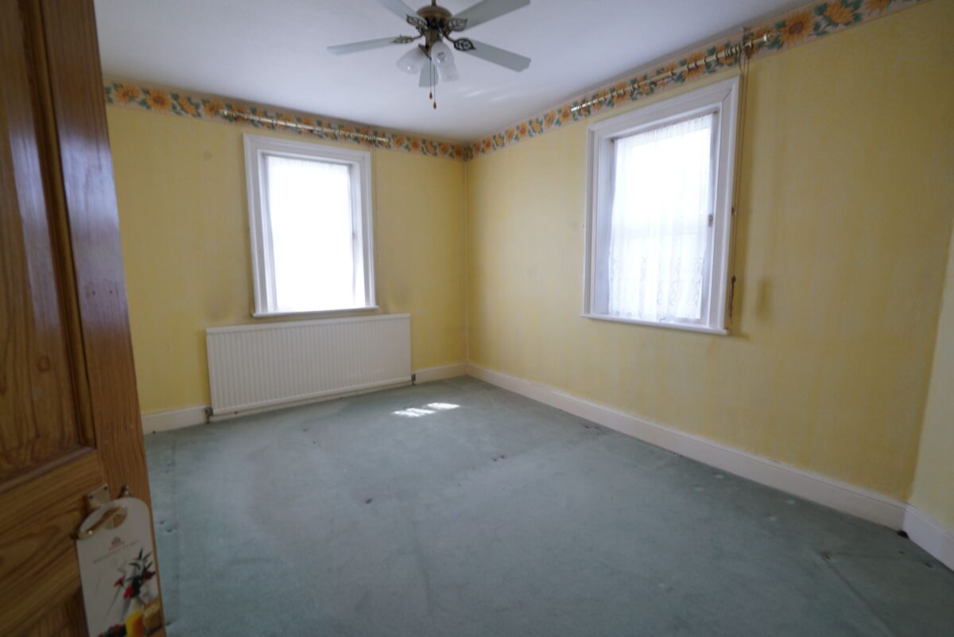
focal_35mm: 16
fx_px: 424
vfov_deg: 73.8
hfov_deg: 96.7
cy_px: 318
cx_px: 477
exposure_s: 1/10
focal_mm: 16
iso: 200
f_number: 8
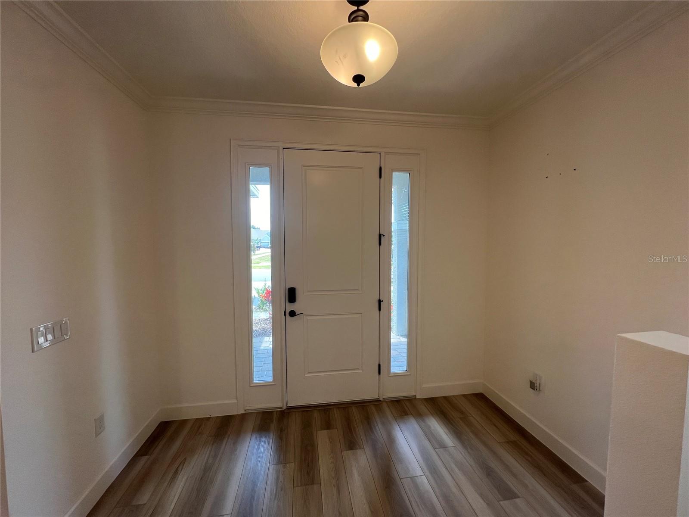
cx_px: 344
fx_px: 259
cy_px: 258
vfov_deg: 89.9
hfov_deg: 106.2
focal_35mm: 13
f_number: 1.8
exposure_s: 1/120
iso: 50
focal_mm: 1.57
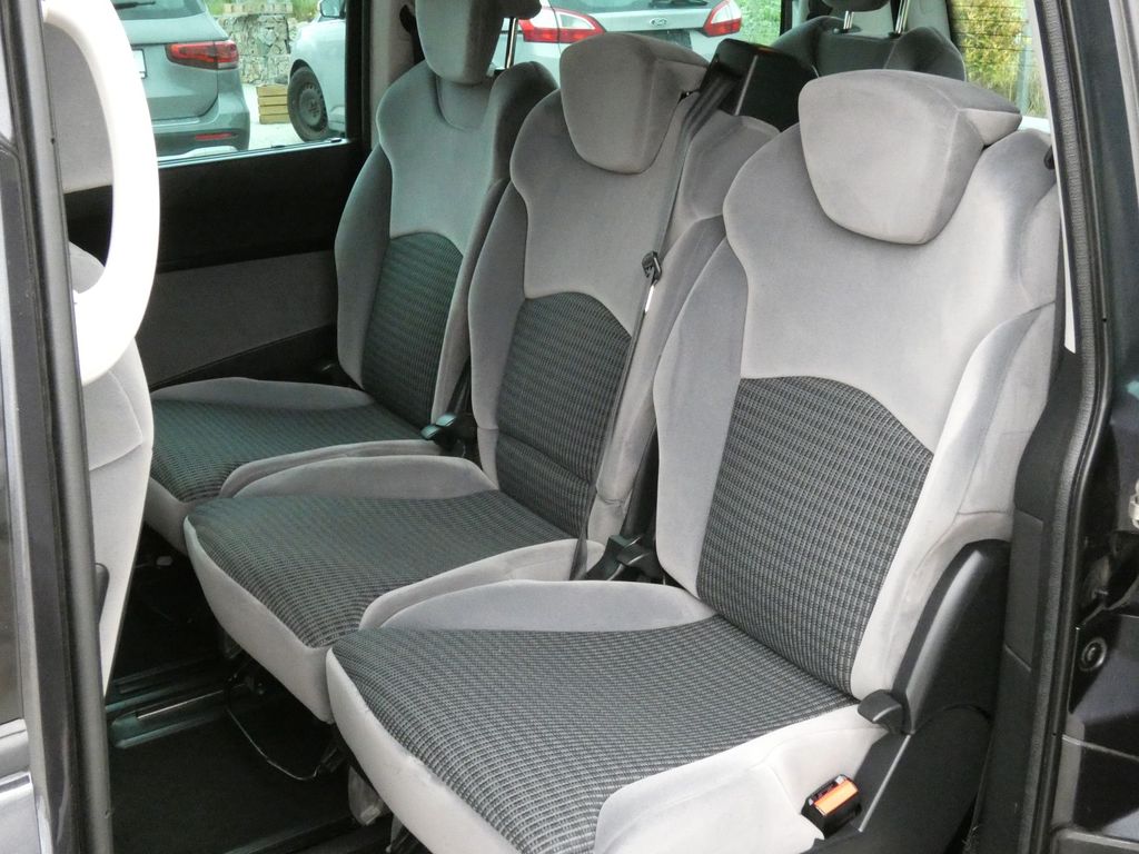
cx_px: 570
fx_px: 1415
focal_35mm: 43
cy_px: 427
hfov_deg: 43.9
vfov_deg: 33.6
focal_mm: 7.8
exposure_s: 1/80
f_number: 5.6
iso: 1600
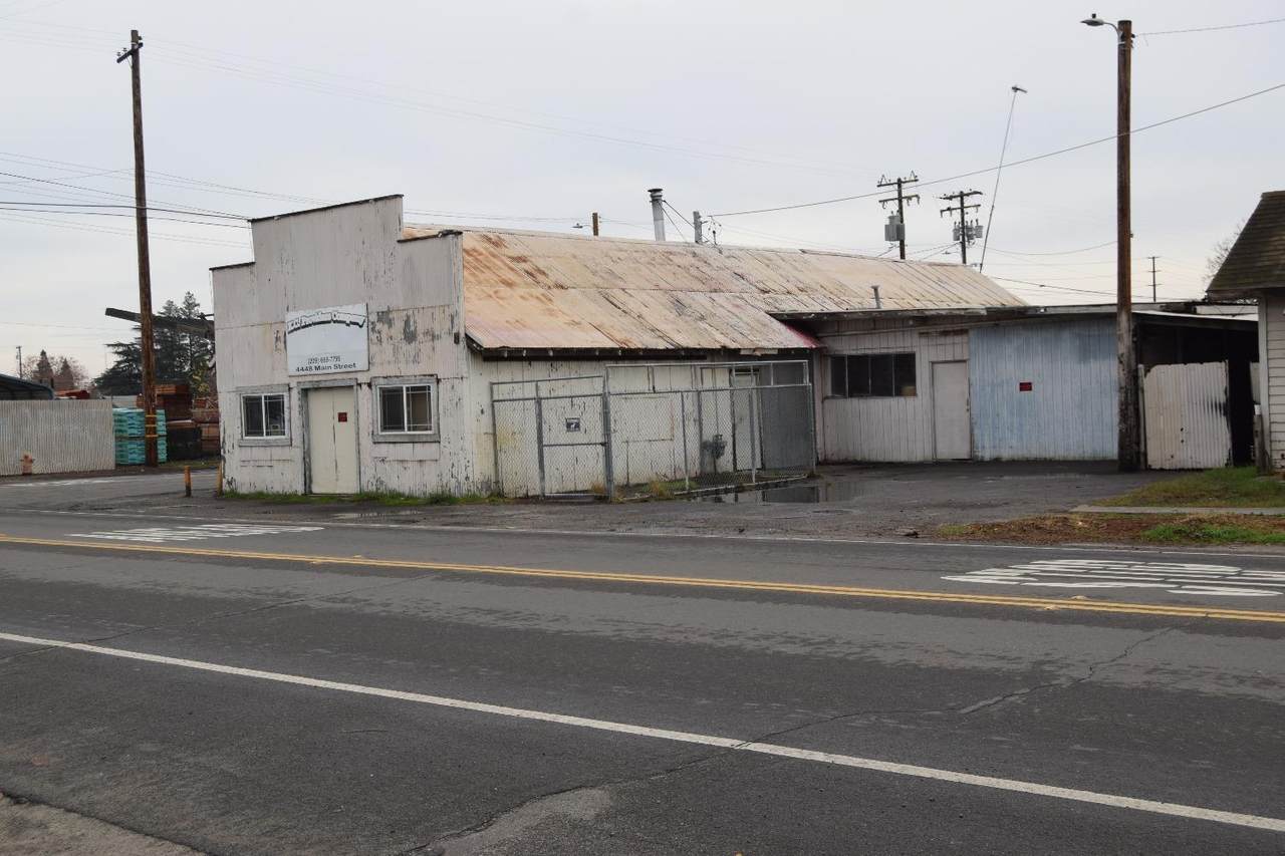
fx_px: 1499
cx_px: 642
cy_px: 428
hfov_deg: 46.4
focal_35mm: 42
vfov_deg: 31.9
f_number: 9
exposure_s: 1/200
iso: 100
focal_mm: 28
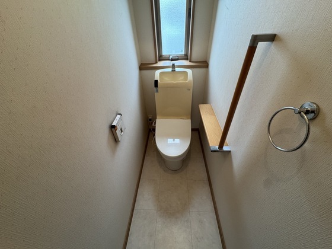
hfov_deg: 102.1
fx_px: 134
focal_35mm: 14
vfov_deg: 85.7
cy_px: 124
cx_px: 166
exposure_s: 1/120
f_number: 2.2
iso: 320
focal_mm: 2.22
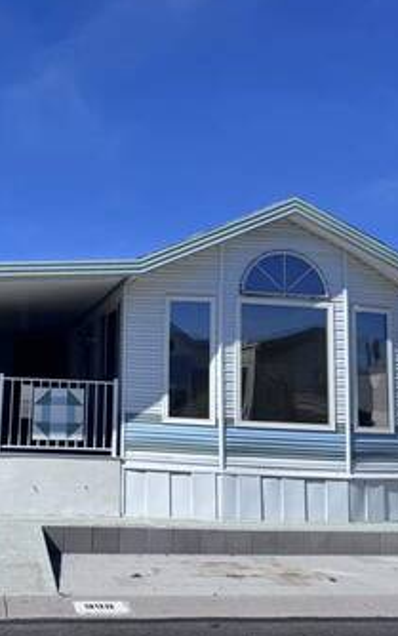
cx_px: 74
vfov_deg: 50.4
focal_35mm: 39
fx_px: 676
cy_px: 312
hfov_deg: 31.8
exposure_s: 1/7092
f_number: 1.78
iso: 80
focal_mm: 6.76
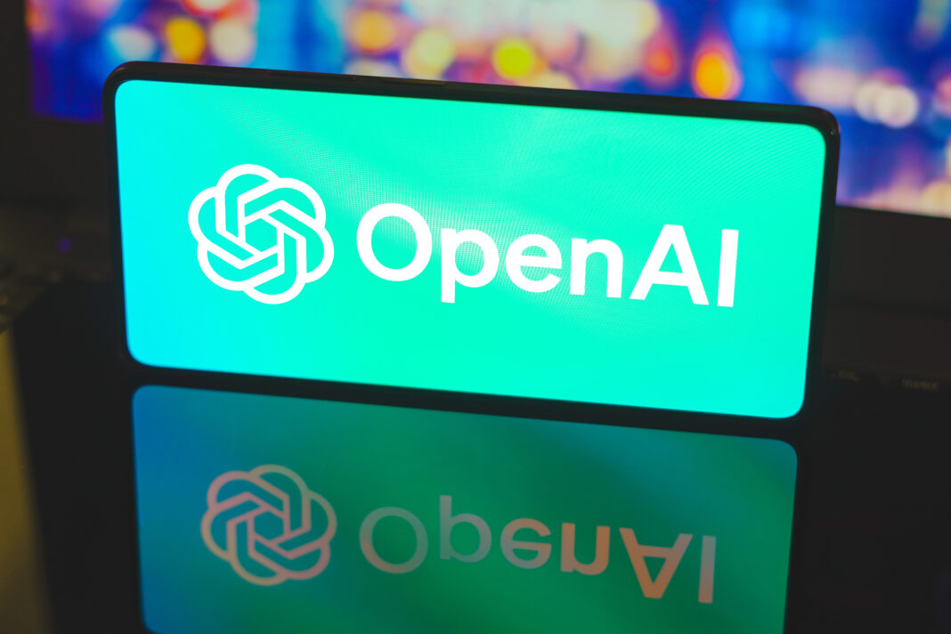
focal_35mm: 75
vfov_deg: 18.2
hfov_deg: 27.0
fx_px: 1981
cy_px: 317
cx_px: 476
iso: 100
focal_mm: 50
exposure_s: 1/40
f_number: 2.8
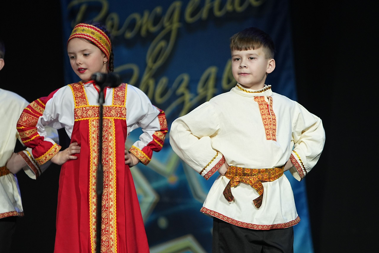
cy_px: 126
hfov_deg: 8.1
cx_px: 190
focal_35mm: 255
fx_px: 2685
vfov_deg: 5.4
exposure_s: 1/400
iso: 1600
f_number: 2.8
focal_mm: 170
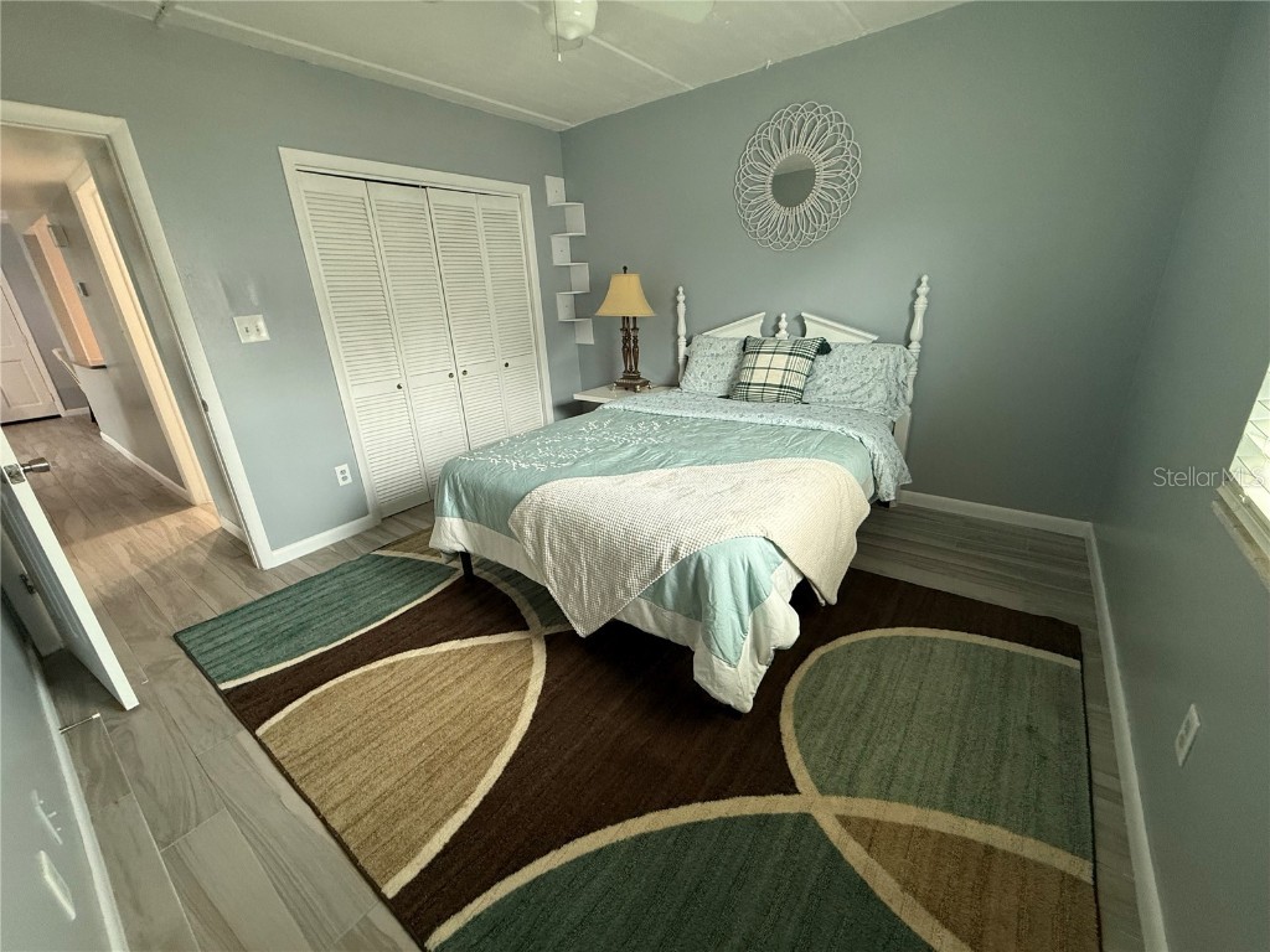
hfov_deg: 102.1
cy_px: 476
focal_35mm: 14
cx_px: 635
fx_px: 514
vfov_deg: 85.7
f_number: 2.2
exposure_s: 1/60
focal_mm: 2.22
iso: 250
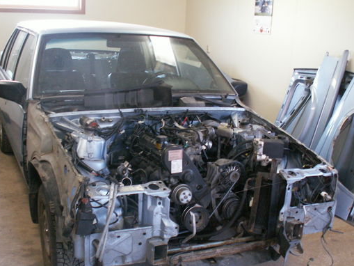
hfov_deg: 42.9
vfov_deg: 32.8
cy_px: 156
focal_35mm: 44
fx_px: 450
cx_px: 168
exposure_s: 1/25
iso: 160
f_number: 2.8
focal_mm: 5.86
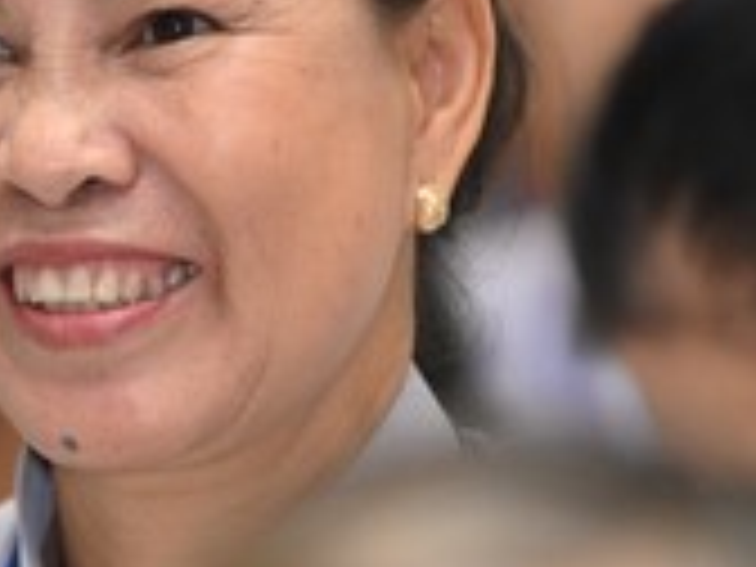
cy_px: 536
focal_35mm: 744
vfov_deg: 2.0
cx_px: 36
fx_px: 16249
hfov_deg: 2.7
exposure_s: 1/160
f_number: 3.5
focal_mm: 200
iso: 2500
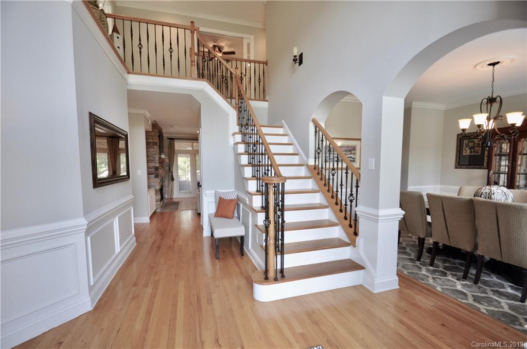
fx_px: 219
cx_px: 264
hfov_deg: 100.5
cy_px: 174
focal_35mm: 15
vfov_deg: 77.1
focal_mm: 10
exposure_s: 1/60
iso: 560
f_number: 4
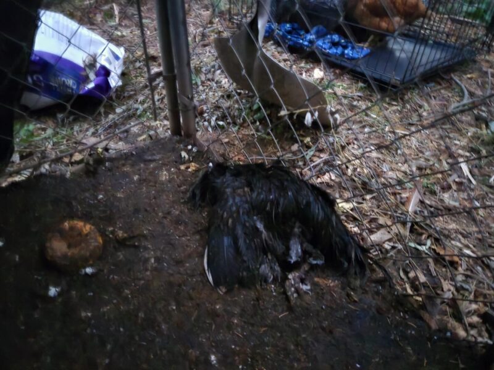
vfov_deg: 58.9
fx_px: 328
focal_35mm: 23
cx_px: 247
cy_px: 185
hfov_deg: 73.9
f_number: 1.8
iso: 2000
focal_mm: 5.4
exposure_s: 1/2
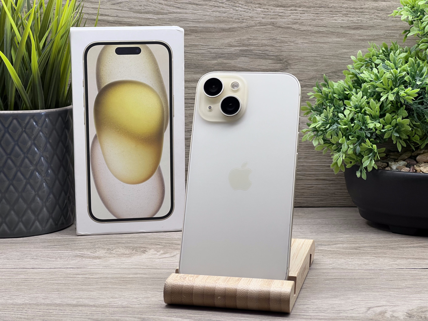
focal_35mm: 77
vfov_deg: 19.1
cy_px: 160
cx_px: 214
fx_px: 952
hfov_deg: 25.3
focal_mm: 9
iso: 64
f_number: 2.8
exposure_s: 1/100
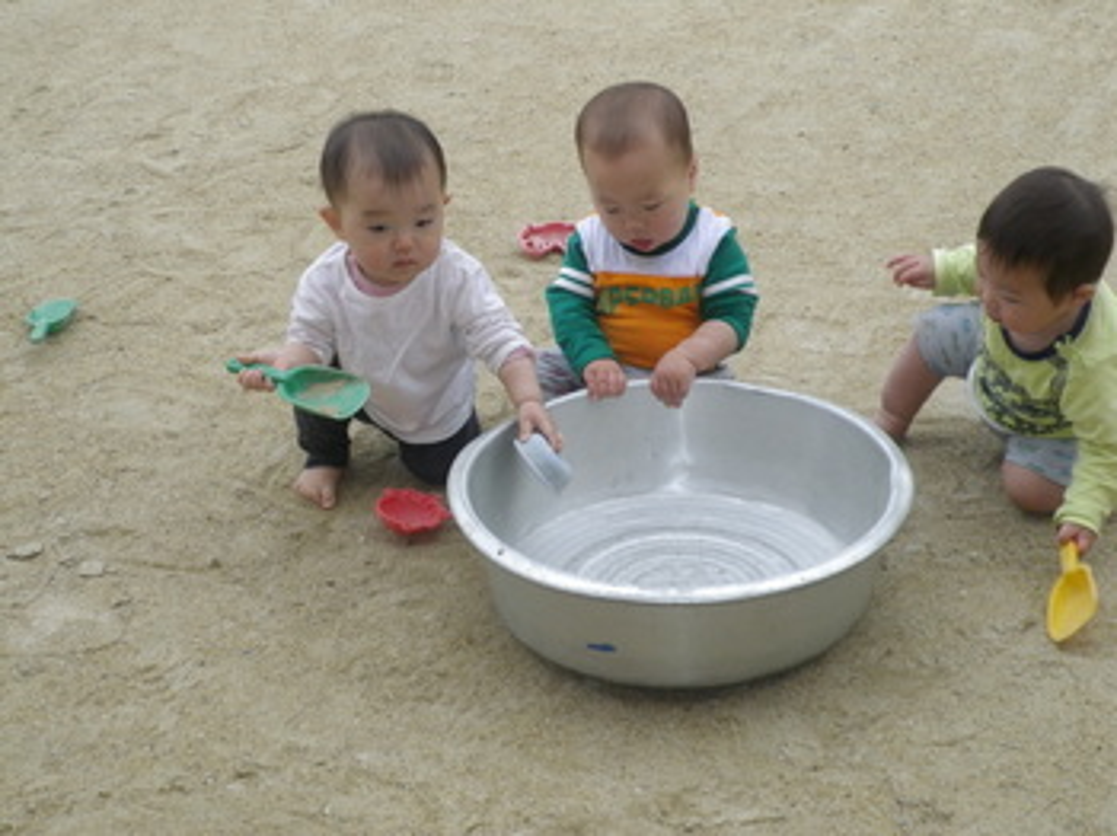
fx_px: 2289
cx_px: 558
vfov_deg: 20.7
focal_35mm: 71
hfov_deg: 27.4
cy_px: 418
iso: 100
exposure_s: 1/200
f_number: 5.9
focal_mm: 12.76
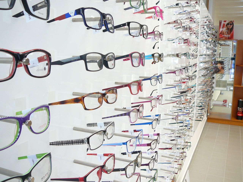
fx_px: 246
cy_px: 91
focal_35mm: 35
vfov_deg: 40.7
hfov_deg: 52.6
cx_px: 122
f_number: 2.8
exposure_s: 1/20
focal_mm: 5.2
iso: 100
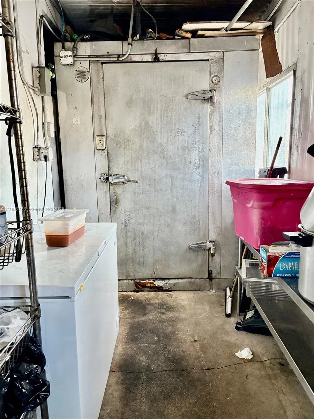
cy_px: 210
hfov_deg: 53.1
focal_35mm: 26
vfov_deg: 67.3
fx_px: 314
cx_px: 157
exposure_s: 1/60
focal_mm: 5.96
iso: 400
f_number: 1.6
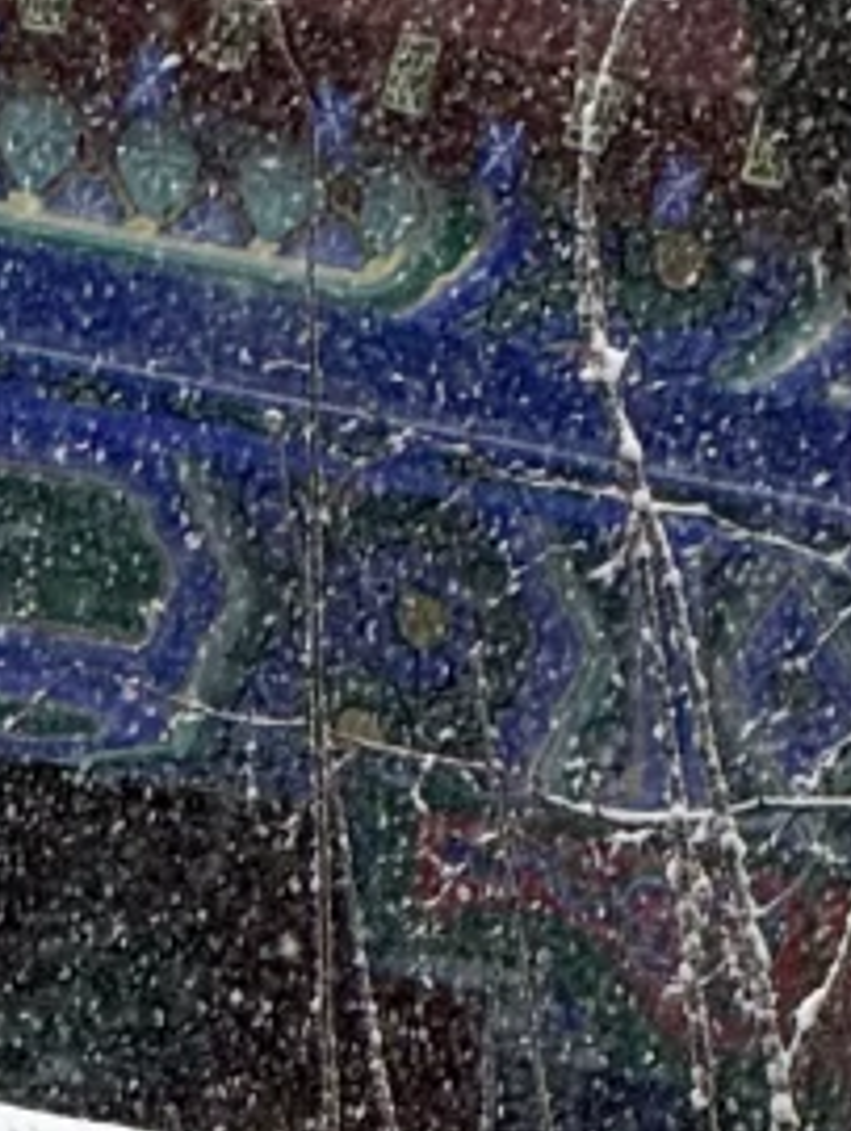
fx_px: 20913
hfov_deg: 2.3
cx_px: -193
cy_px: -105
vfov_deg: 3.1
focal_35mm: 639
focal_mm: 15.66
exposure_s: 1/169
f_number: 2.8
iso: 50
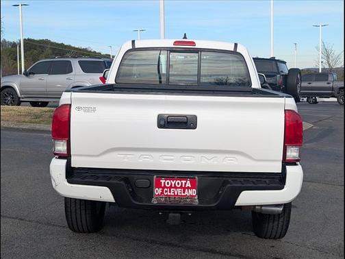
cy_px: 130
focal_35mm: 49
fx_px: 488
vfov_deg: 29.7
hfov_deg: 38.9
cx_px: 172
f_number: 1.68
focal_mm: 6.9
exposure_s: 1/1000
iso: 30
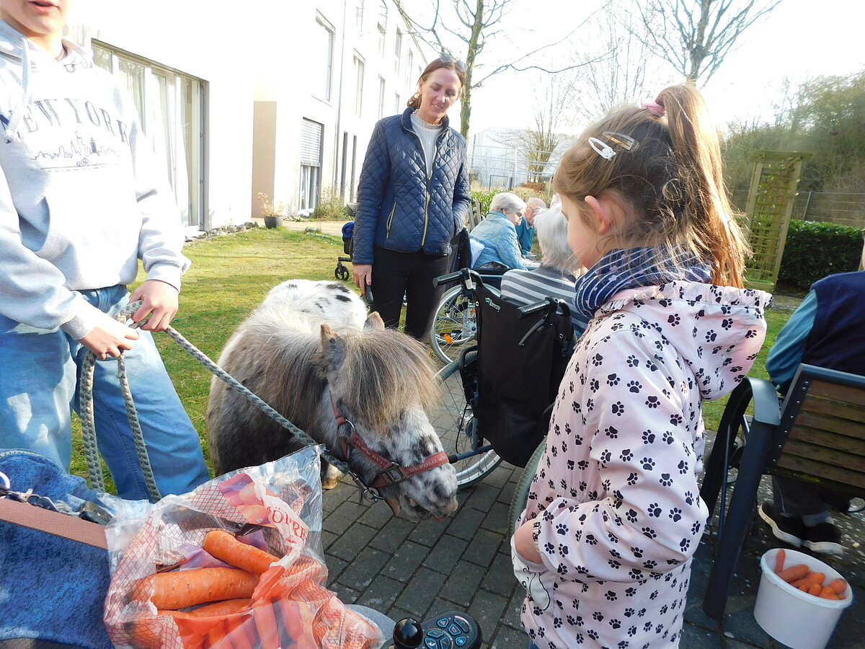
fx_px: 575
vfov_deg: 58.9
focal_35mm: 23
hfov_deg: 73.9
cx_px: 432
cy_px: 324
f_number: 3
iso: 125
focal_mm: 4
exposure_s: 1/200
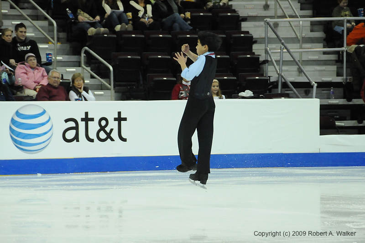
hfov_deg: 10.6
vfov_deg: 7.0
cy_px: 122
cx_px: 182
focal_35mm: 195
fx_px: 1977
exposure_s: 1/1000
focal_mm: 130
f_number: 5.6
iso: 3200
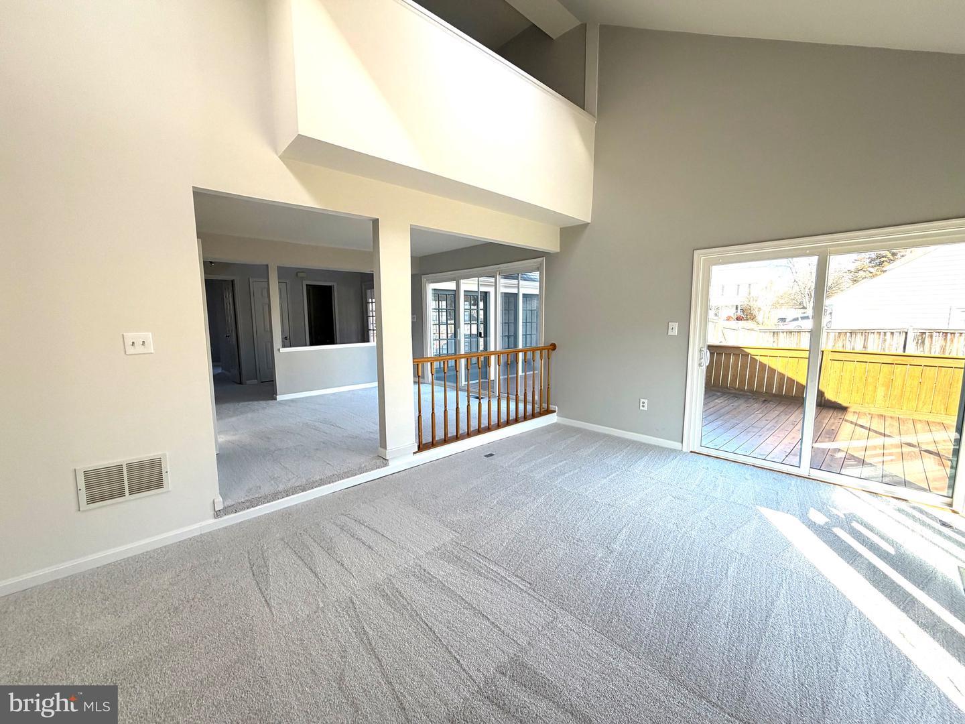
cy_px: 362
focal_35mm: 14
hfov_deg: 102.1
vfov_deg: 85.7
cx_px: 482
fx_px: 390
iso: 50
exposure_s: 1/144
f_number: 2.2
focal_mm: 2.22
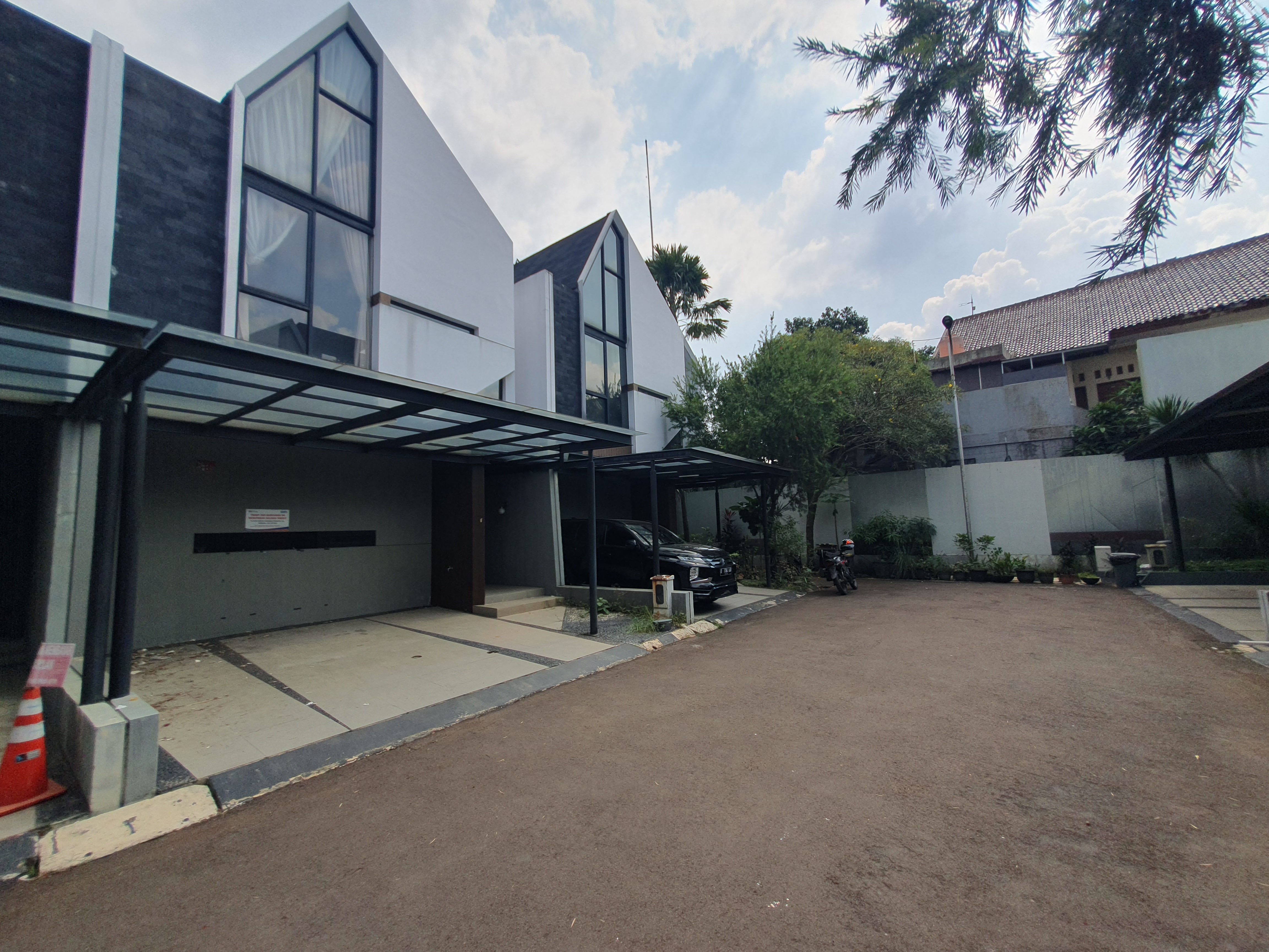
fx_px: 477
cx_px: 634
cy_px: 476
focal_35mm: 13
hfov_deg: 106.2
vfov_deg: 89.9
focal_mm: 1.8
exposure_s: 1/1388
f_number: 2.2
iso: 50
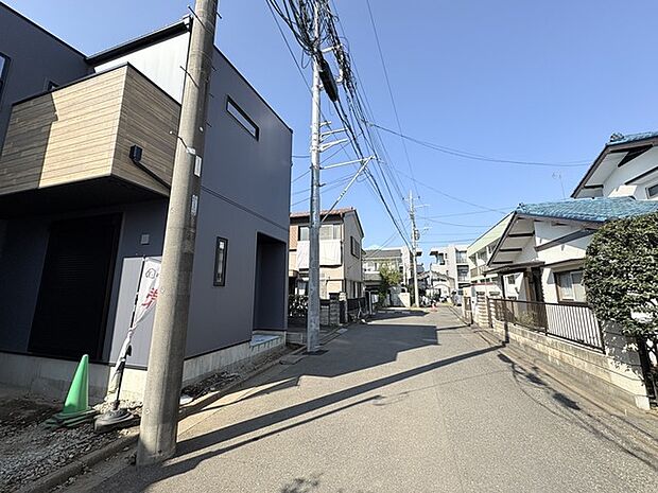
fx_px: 266
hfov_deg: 102.1
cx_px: 329
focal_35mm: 14
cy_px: 246
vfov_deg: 85.7
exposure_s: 1/1236
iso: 40
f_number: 2.2
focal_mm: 2.22
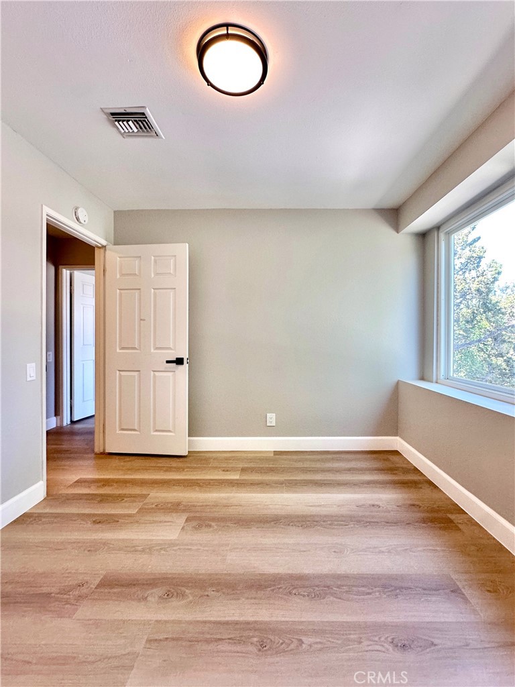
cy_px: 344
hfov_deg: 85.7
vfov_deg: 102.1
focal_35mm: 14
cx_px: 258
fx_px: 278
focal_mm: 2.22
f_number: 2.2
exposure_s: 1/120
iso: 125
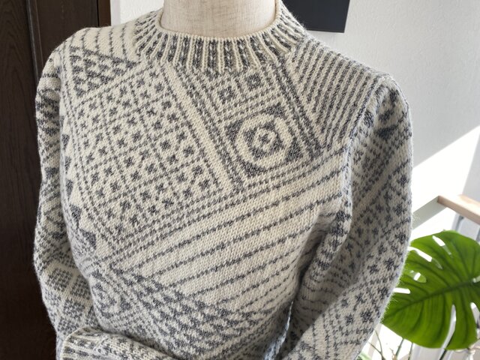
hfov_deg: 67.3
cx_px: 240
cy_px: 180
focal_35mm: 26
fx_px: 361
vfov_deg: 53.1
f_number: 1.8
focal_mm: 4.25
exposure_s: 1/121
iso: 40
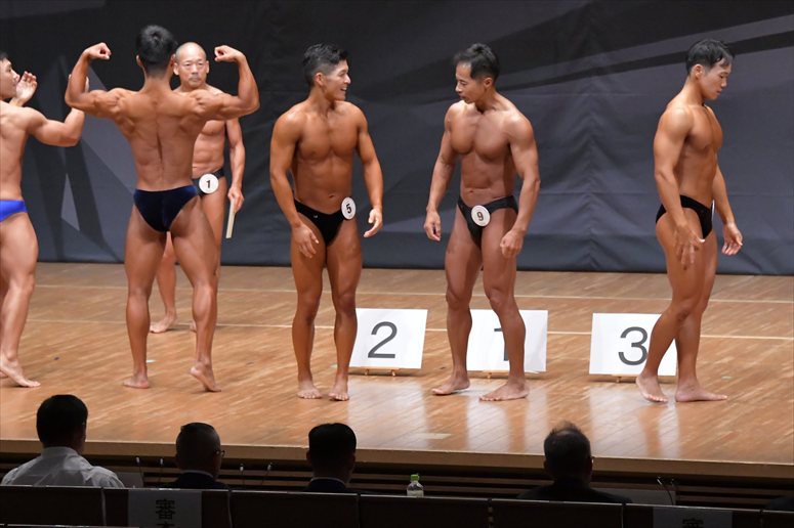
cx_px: 397
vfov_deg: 6.8
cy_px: 264
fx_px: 4453
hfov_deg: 10.2
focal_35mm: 202
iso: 8000
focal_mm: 135
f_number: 5.6
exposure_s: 1/400
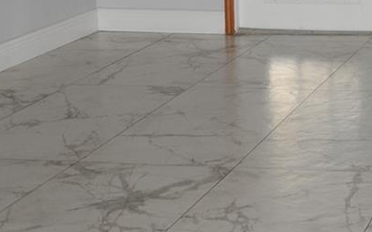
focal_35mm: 109
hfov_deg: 17.8
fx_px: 1105
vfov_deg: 11.3
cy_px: -162
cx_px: 492
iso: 200
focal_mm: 18
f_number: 5
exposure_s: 1/60
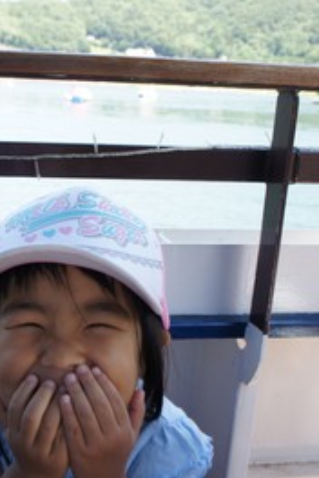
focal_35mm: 50
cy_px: 239
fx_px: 665
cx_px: 44
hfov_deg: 26.3
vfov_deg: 39.6
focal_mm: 22
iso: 200
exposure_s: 1/80
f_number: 5.6
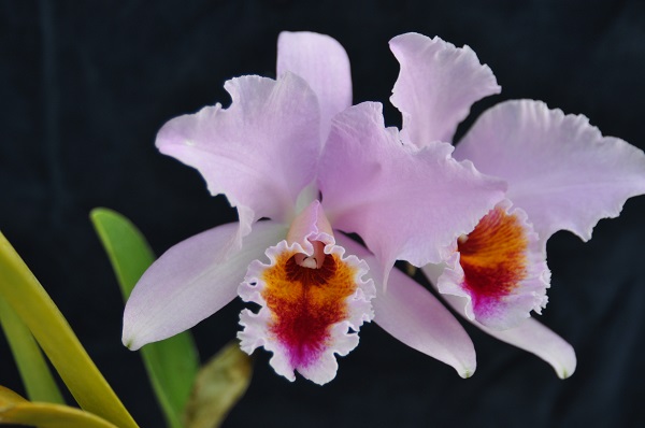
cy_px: 214
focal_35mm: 93
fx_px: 1664
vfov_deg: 14.7
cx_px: 322
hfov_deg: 21.9
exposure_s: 1/100
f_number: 5
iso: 400
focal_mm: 62
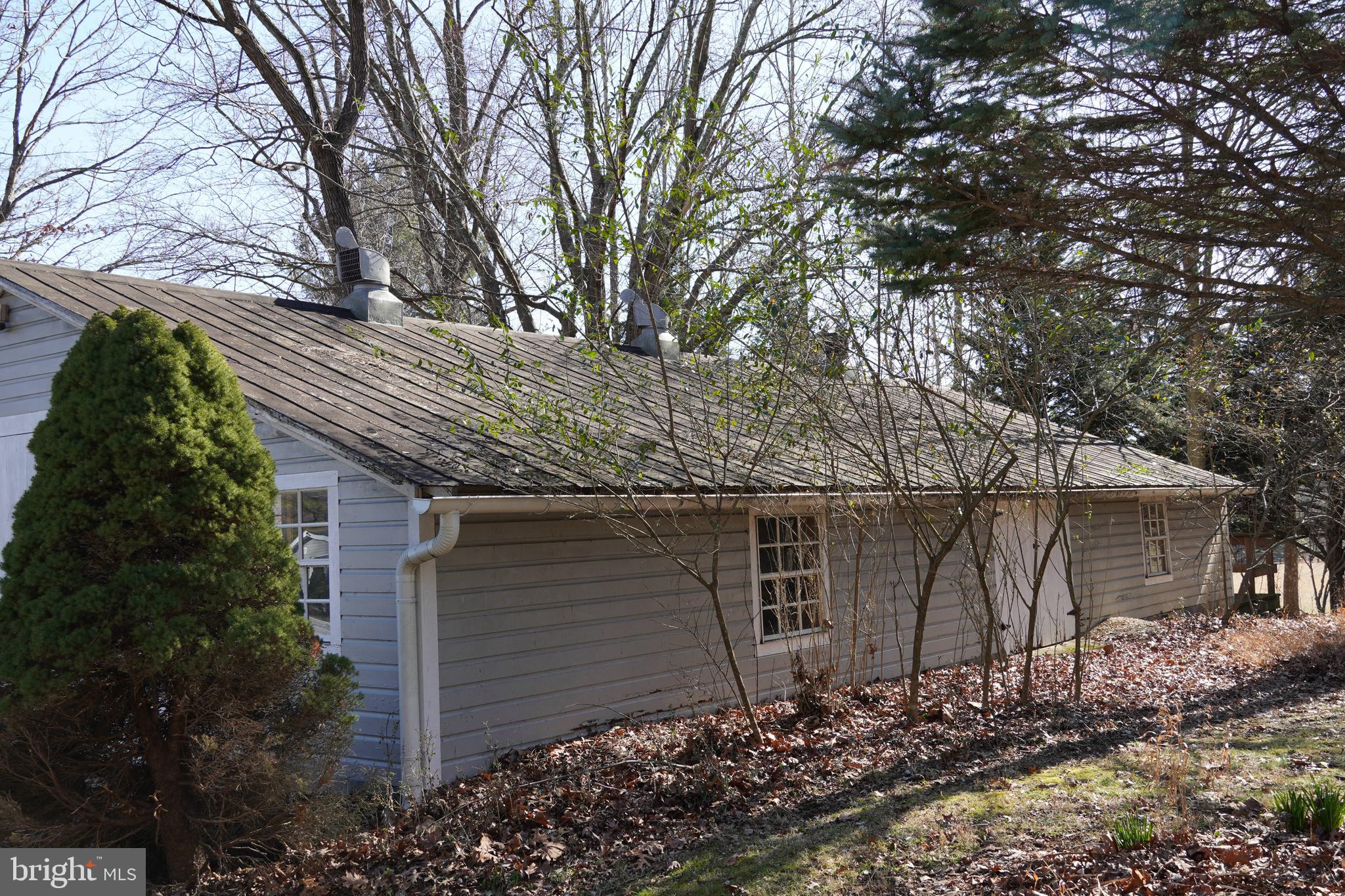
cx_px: 672
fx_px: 1345
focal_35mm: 36
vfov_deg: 36.9
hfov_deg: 53.1
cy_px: 448
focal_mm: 24
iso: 100
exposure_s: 1/125
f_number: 5.6
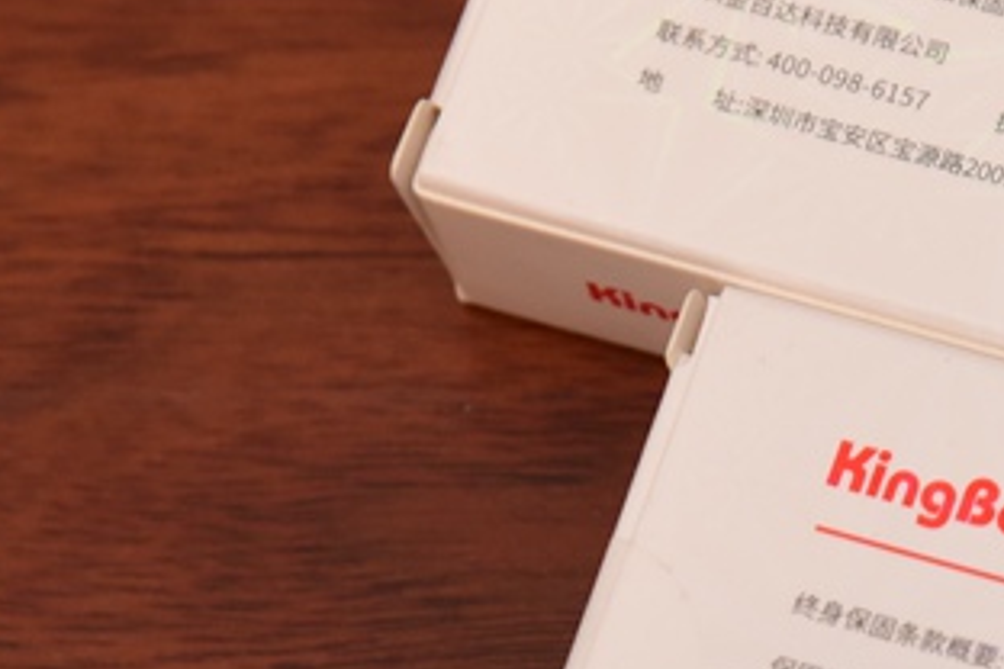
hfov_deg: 5.2
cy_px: 417
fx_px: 10987
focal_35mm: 394
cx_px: 1088
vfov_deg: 3.5
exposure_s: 1/60
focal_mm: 120
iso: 1600
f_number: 5.6
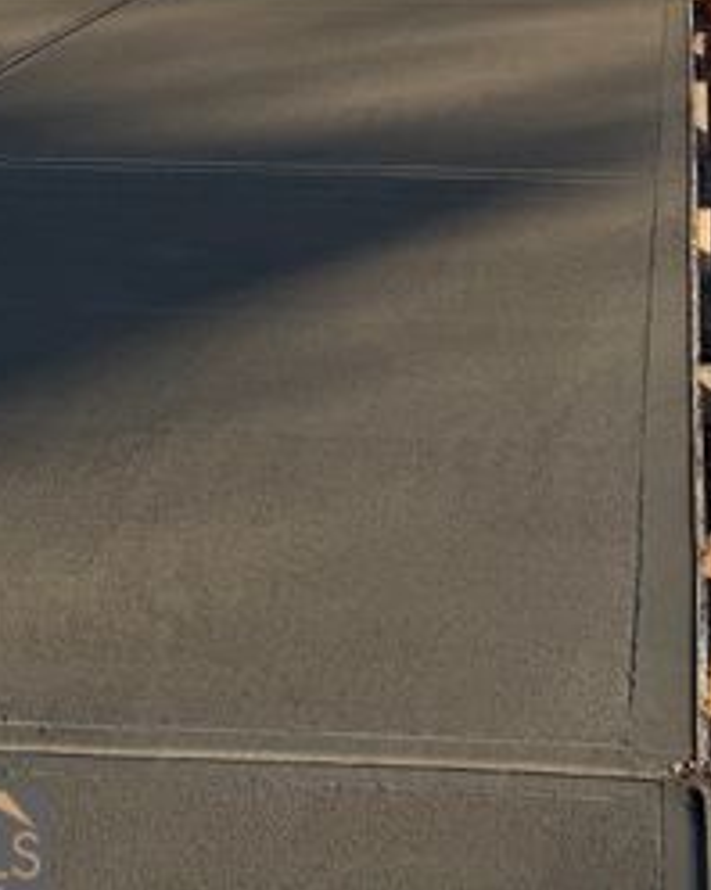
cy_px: -289
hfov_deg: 23.8
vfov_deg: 25.5
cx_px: 589
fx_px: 1659
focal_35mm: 63
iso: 80
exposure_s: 1/3279
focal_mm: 6.76
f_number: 1.78
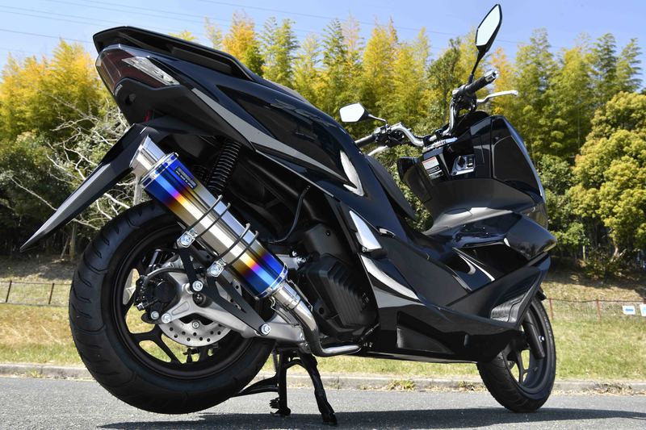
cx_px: 323
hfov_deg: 63.7
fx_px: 520
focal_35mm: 29
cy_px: 215
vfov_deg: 44.9
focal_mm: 29
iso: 1000
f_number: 13
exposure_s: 1/800
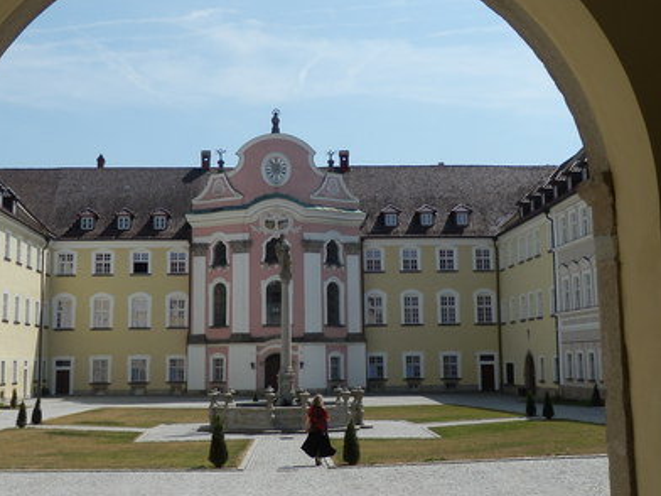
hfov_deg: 37.5
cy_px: 176
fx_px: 974
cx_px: 307
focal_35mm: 51
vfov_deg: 28.4
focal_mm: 6.6
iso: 80
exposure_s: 1/160
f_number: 10.1
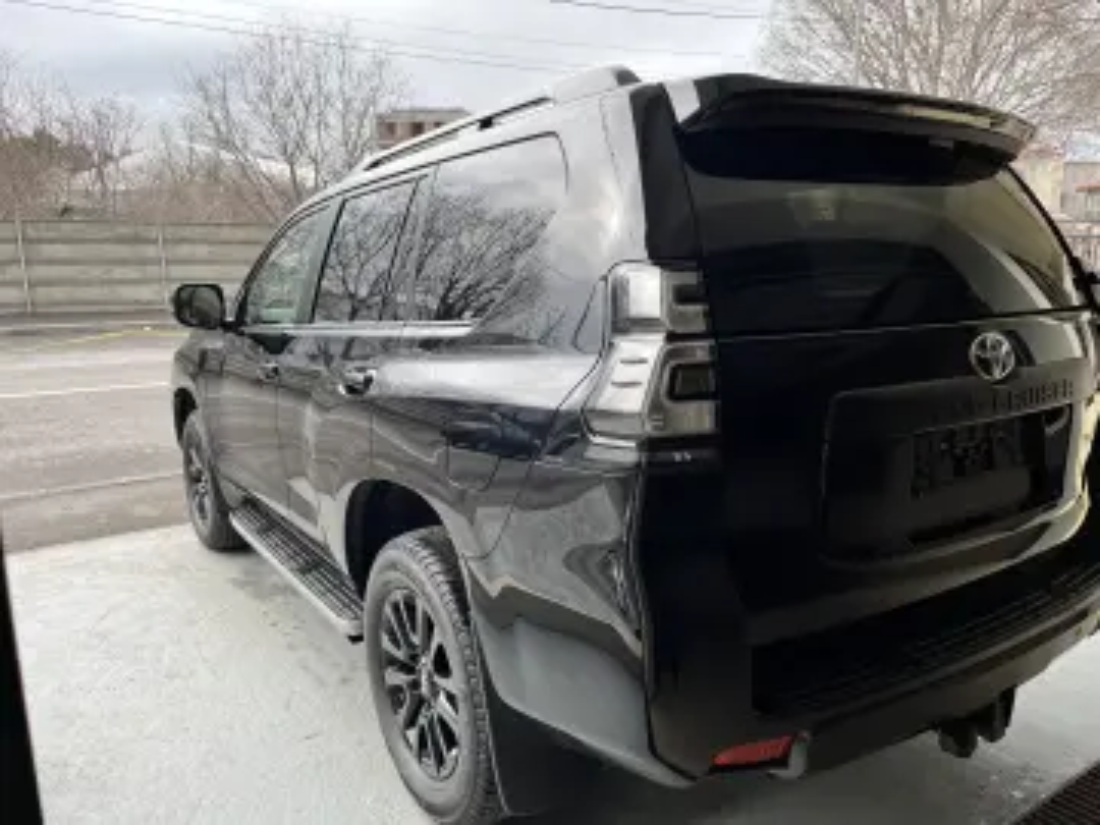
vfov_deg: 53.1
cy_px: 412
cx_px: 550
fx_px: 826
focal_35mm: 26
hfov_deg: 67.3
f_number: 1.6
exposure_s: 1/672
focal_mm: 5.1
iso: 50
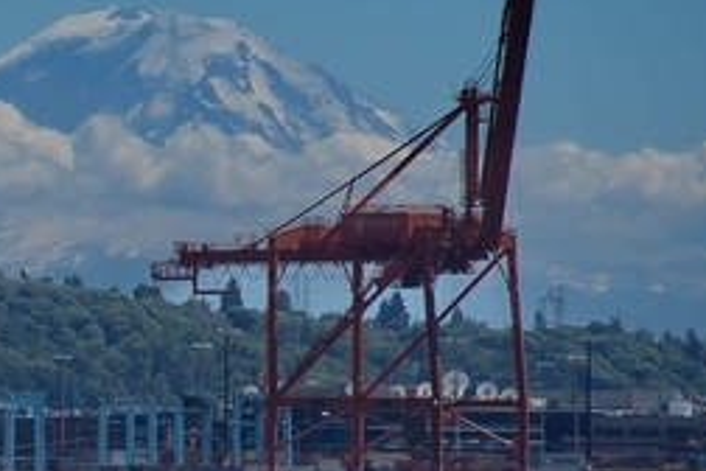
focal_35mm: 610
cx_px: -731
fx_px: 11962
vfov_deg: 2.3
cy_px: 247
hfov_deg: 3.4
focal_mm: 120
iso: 100
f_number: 10
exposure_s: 1/400
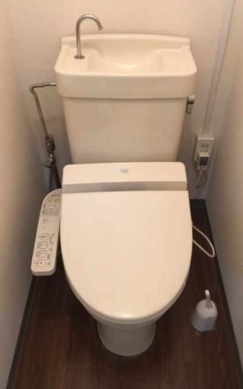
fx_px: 328
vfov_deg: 61.2
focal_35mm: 31
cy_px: 195
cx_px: 126
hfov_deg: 40.6
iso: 160
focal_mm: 4.15
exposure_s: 1/33
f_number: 2.2
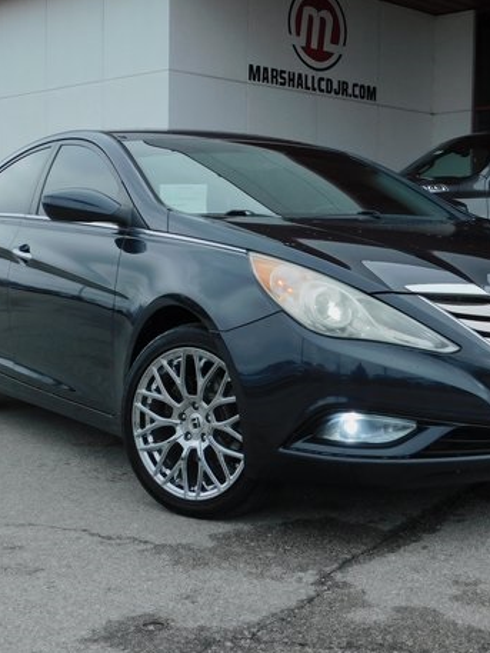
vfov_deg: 34.3
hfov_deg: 26.0
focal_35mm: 56
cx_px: 316
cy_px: 329
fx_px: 1056
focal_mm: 7.1
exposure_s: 1/250
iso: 125
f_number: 3.6
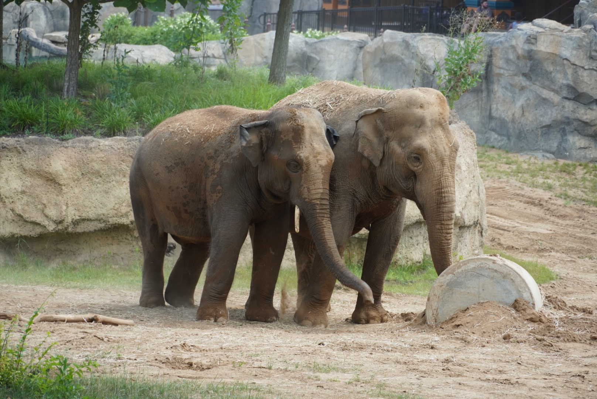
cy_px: 200
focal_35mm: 202
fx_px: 3360
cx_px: 298
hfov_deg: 10.2
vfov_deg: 6.8
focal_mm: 135
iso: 250
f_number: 5.6
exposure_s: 1/250
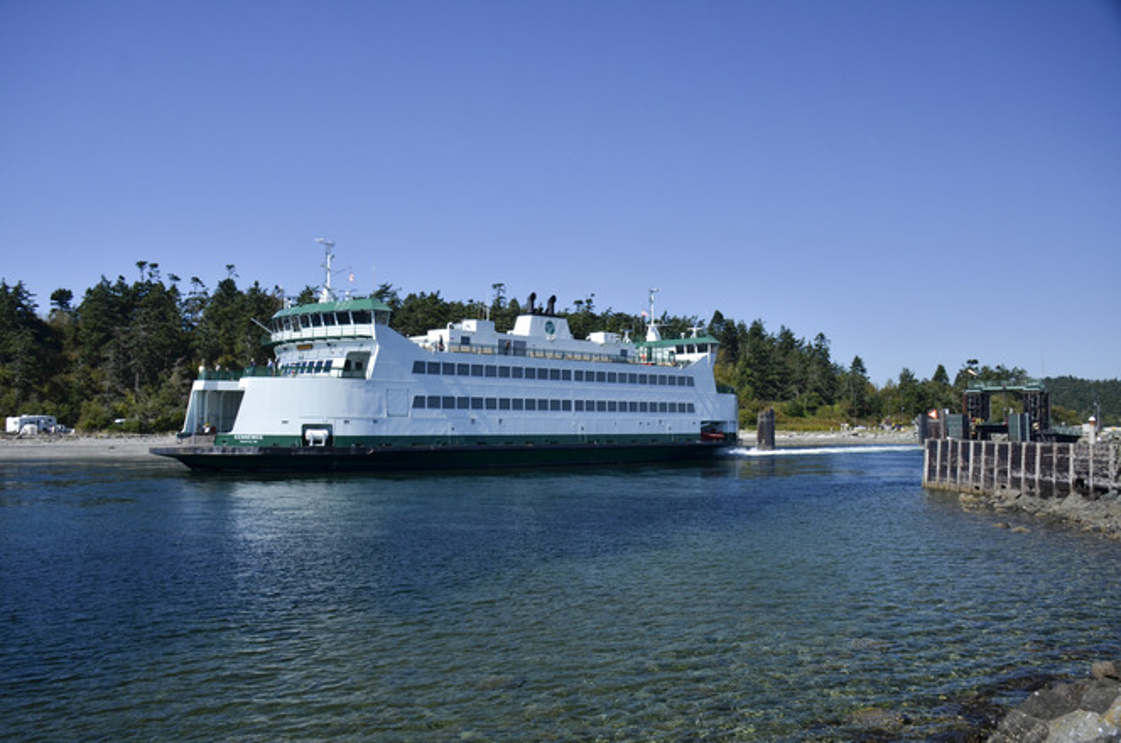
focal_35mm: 32
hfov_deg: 59.6
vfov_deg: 41.6
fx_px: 979
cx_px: 560
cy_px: 372
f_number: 5.6
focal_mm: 21
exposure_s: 1/800
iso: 250
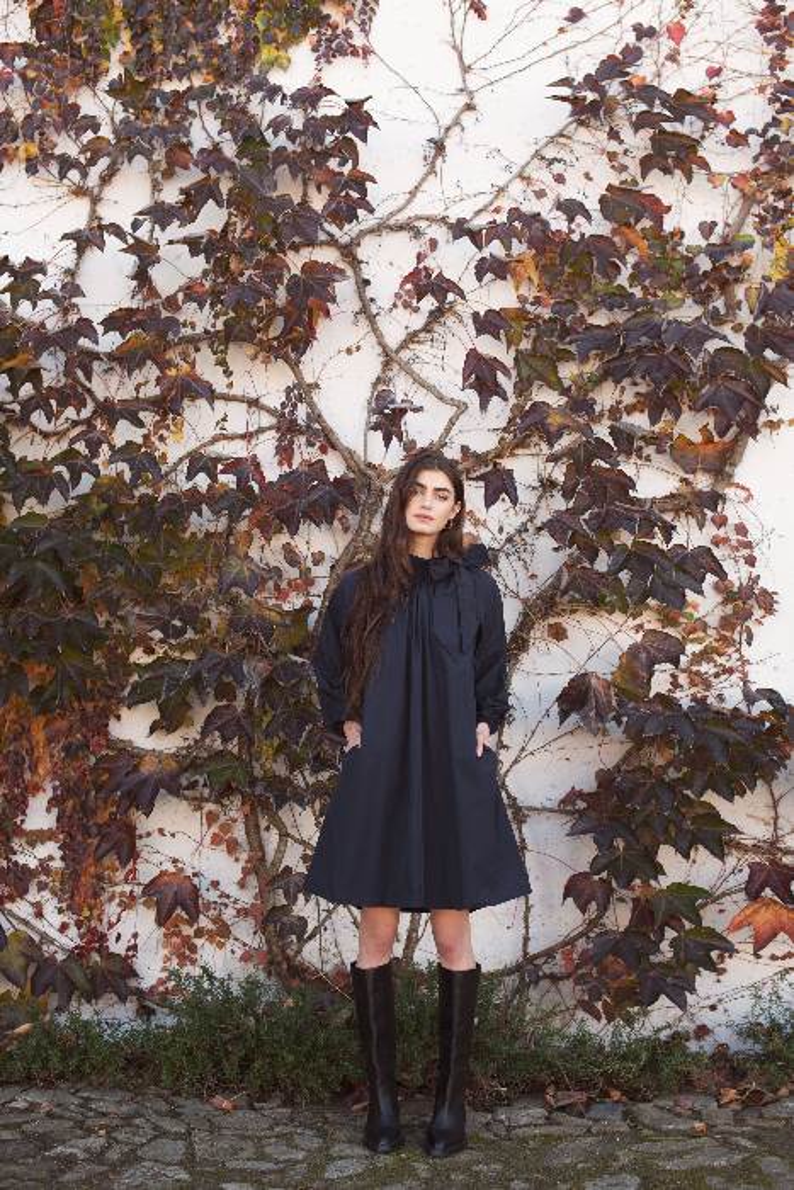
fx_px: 1653
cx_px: 397
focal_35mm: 50
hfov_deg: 27.0
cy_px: 595
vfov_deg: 39.6
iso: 100
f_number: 3.5
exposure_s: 1/125
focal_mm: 50
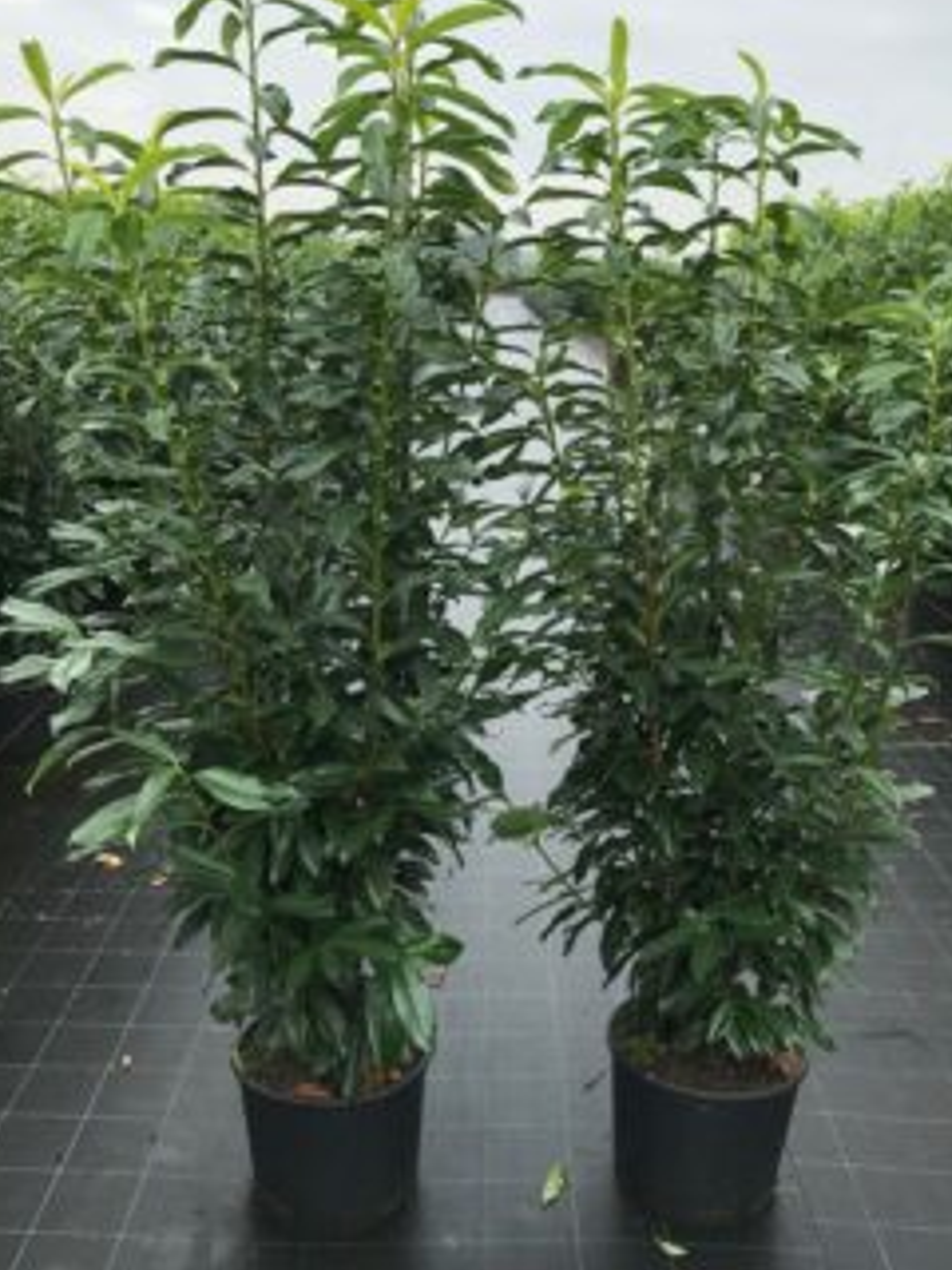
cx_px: 508
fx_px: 1283
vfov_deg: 52.4
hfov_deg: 40.7
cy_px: 544
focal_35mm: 35
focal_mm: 3.99
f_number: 1.8
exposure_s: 1/778
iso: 20
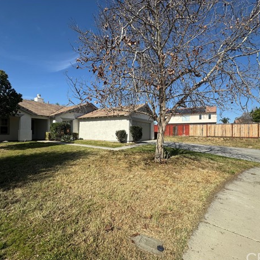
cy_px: 132
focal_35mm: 17
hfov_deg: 83.9
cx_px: 122
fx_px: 144
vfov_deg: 84.0
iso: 50
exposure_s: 1/2494
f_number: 2.2
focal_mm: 2.22
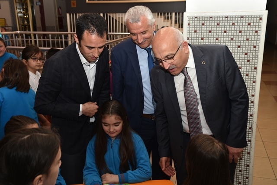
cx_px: 138
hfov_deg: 48.4
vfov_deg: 33.4
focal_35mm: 40
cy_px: 92
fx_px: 308
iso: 200
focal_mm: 40
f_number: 7.1
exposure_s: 1/80
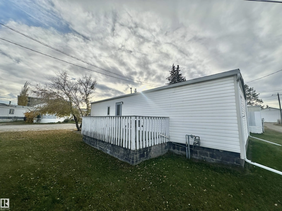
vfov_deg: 85.7
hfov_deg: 102.1
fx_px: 114
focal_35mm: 14
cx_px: 141
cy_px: 106
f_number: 2.2
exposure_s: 1/2132
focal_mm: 2.22
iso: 50
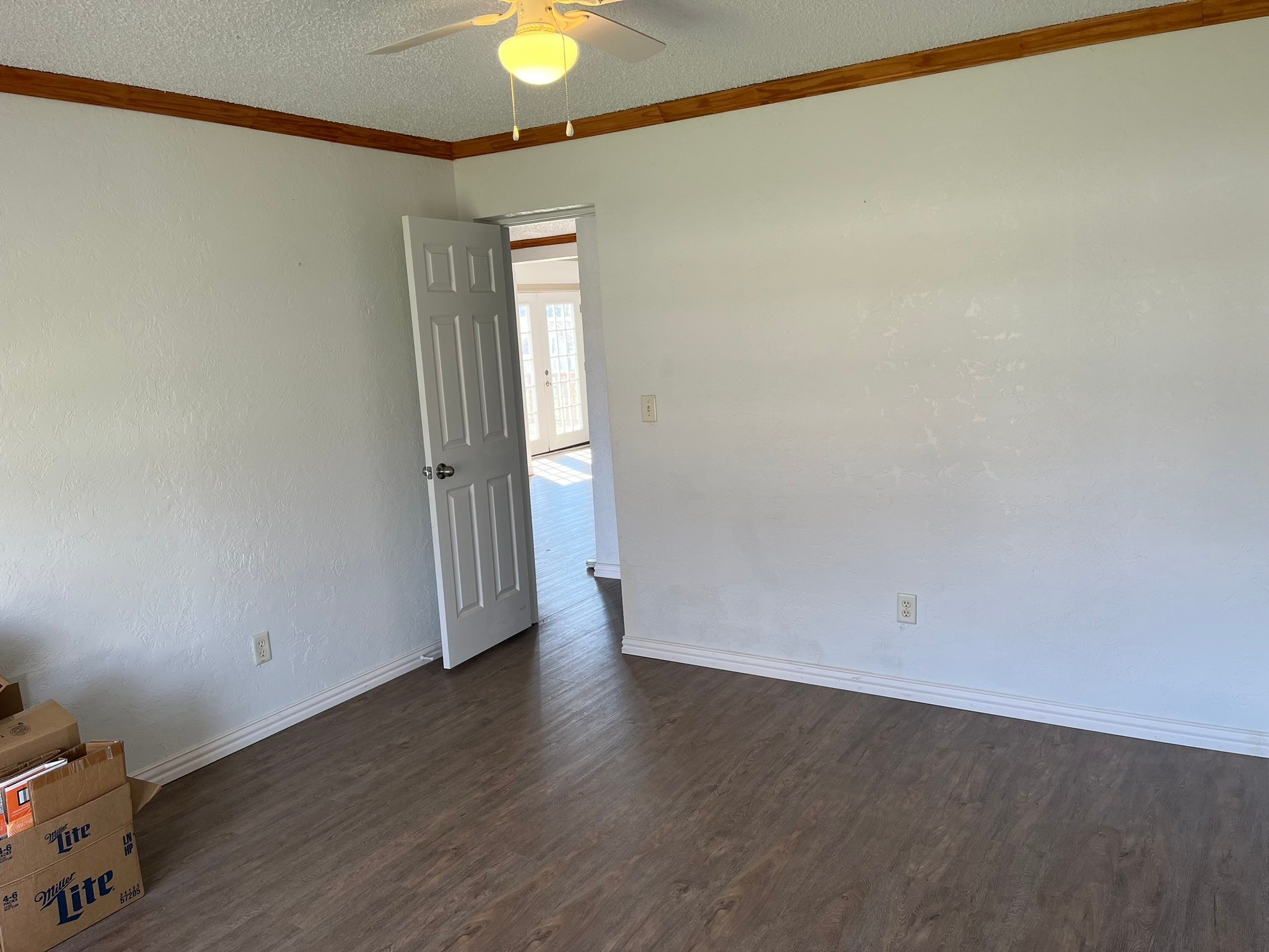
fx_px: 953
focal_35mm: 26
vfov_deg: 53.1
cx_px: 634
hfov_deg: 67.3
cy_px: 476
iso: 80
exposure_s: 1/120
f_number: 1.6
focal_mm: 5.1
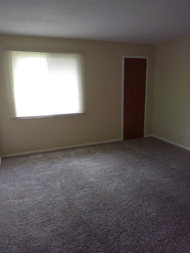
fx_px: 146
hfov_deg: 66.0
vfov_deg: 81.7
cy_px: 126
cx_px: 95
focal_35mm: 20
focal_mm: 3.54
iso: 181
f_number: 2
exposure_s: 1/30
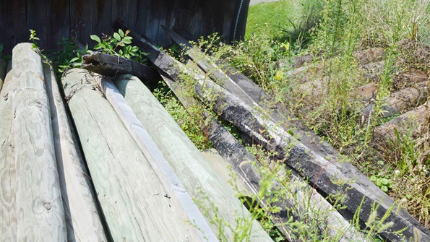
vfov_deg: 31.1
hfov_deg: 52.8
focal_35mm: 38
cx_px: 214
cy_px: 100
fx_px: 433
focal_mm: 24
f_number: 8
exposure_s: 1/250
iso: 100
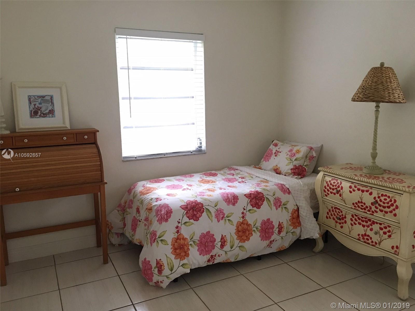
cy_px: 156
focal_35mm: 29
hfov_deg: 61.7
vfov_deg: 48.2
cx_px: 208
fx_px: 348
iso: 100
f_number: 2.2
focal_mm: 4.15
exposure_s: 1/15
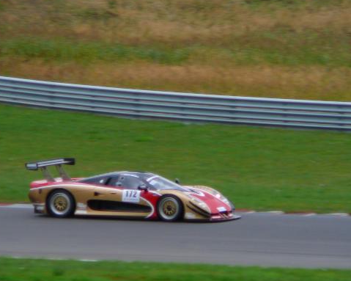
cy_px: 166
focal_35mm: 428
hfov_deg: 4.5
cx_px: 153
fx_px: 4445
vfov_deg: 3.6
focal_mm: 48.8
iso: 80
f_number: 4.2
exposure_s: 1/200
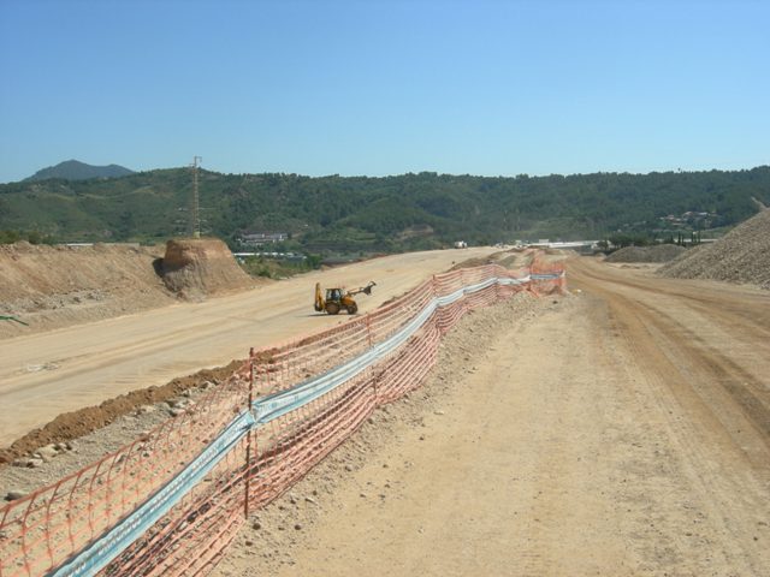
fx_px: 845
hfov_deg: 49.0
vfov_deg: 37.7
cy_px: 288
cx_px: 385
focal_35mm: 38
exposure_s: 1/277
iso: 64
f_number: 7
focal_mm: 8
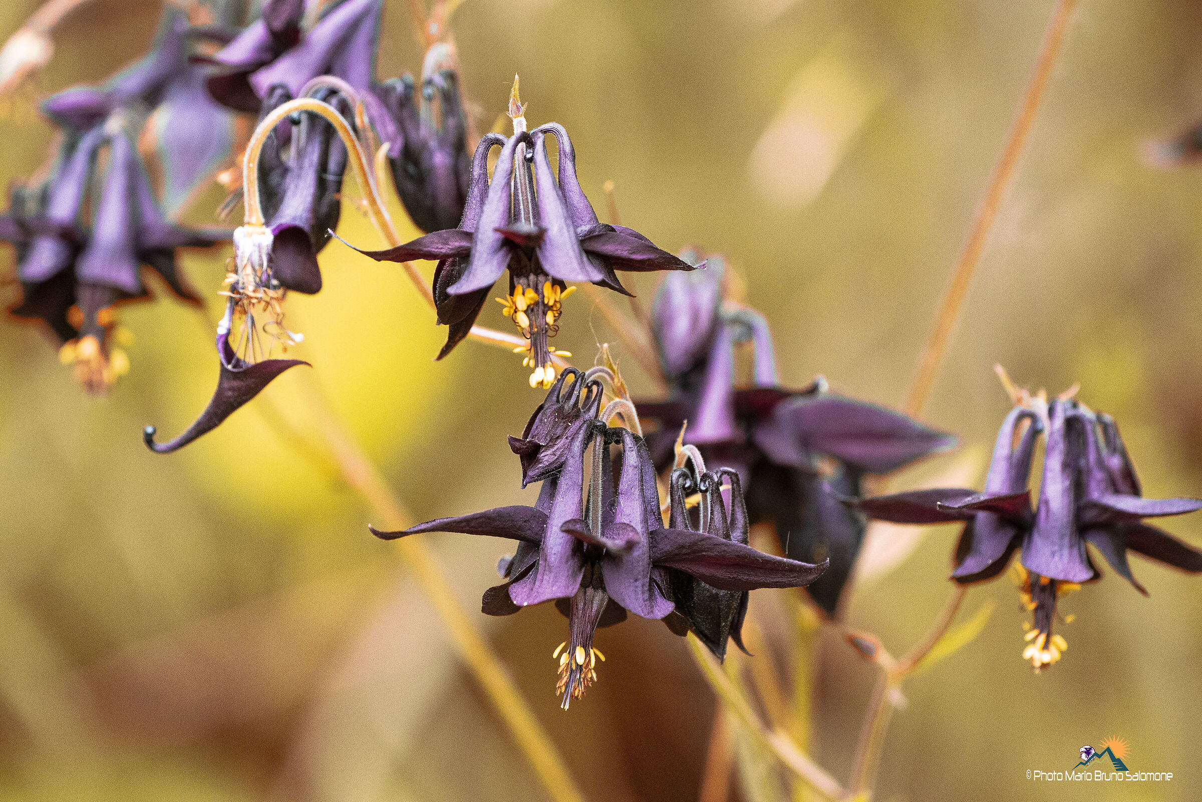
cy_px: 401
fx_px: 13355
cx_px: 601
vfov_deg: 3.4
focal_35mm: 400
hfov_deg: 5.2
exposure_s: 1/1600
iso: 6400
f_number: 6.3
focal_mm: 400
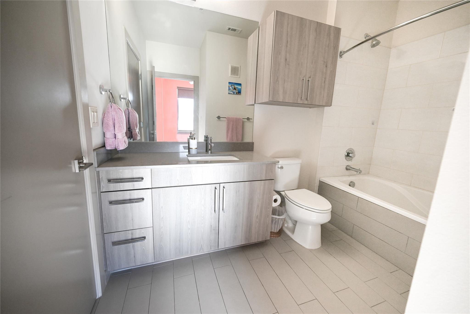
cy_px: 157
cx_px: 235
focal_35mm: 14
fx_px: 183
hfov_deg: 104.2
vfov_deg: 81.2
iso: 500
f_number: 4
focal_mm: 14
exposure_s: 1/160
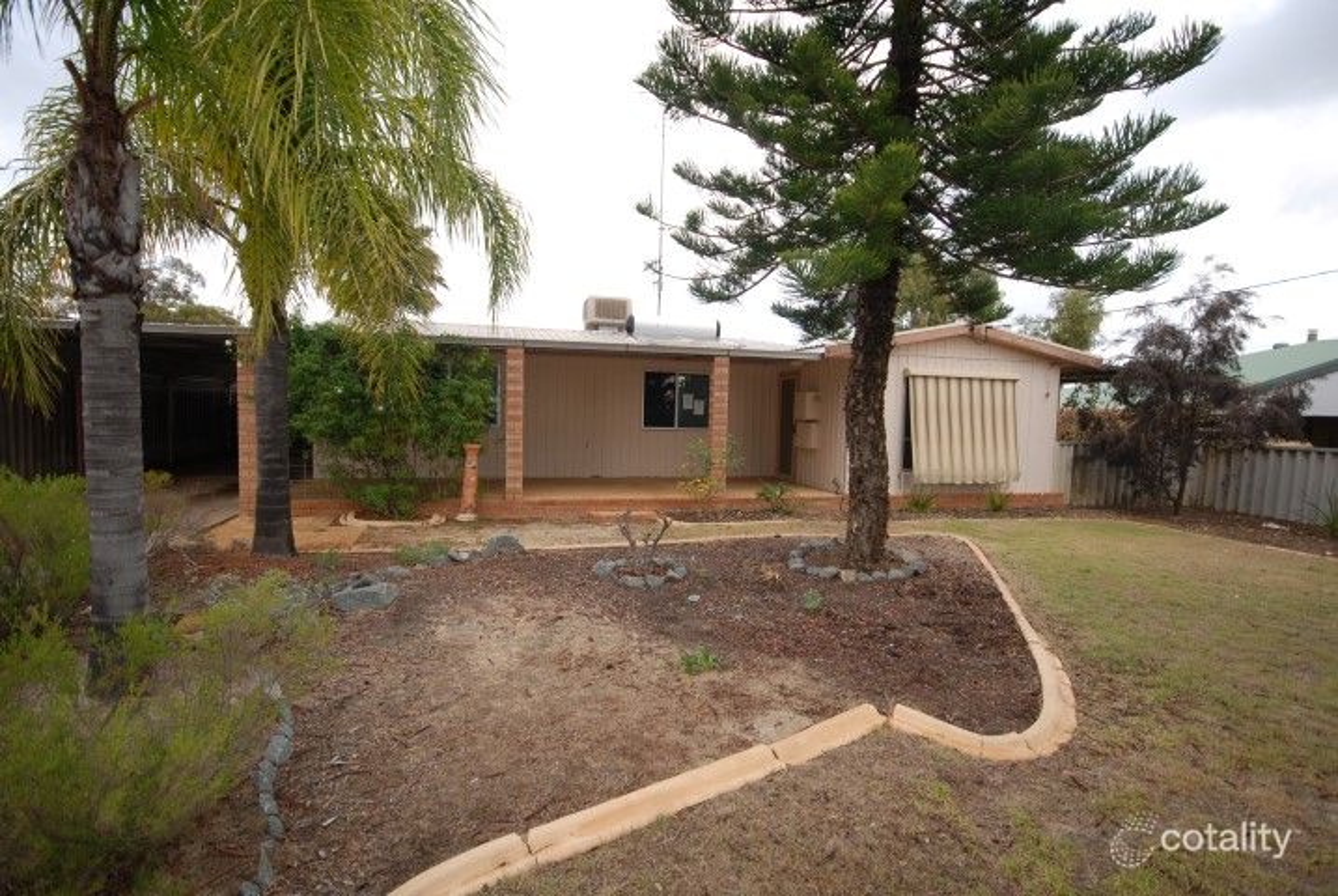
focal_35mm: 18
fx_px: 670
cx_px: 669
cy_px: 448
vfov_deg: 67.5
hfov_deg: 89.9
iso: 125
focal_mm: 12
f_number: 5.6
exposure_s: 1/125
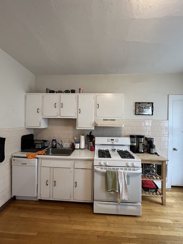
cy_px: 122
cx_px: 92
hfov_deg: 89.9
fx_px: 92
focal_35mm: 13
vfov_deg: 106.2
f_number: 1.8
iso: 200
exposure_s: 1/60
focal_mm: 1.57
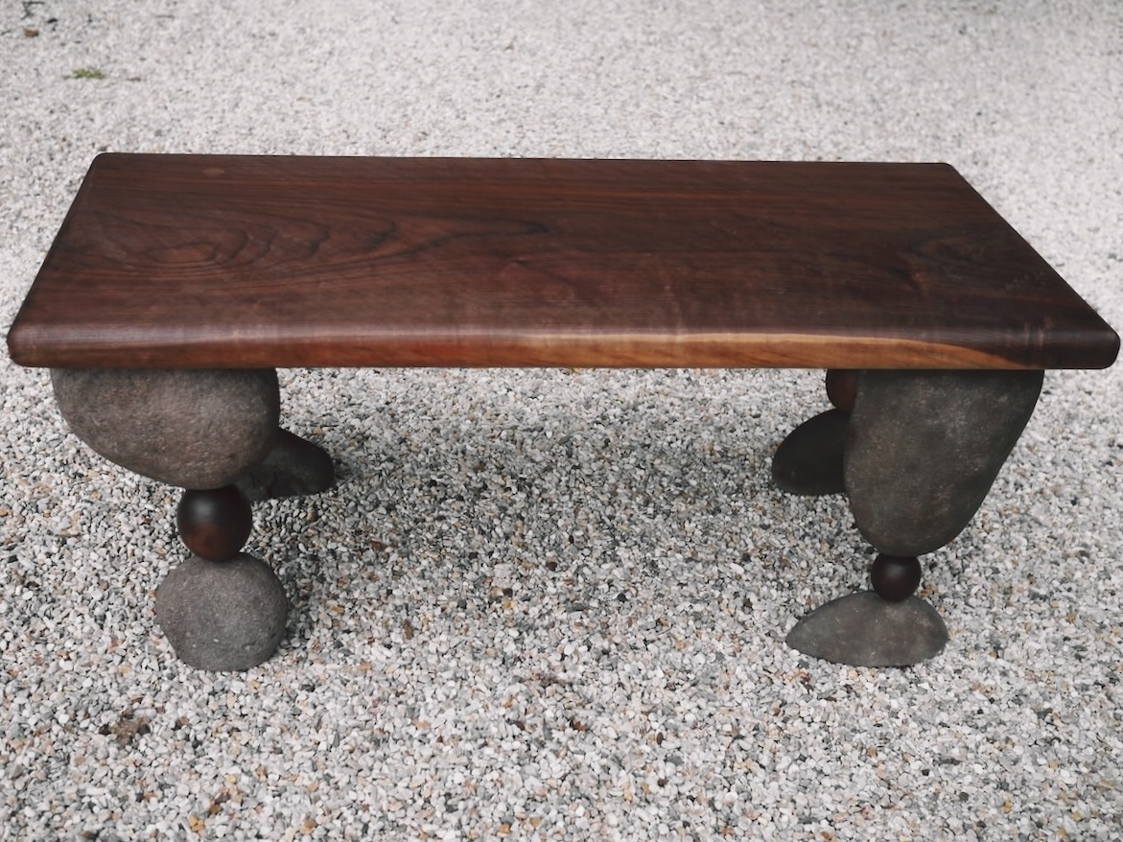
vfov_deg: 35.1
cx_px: 560
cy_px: 415
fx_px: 1330
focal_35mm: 41
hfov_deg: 45.8
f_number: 2.5
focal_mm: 20
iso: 160
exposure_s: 1/2000
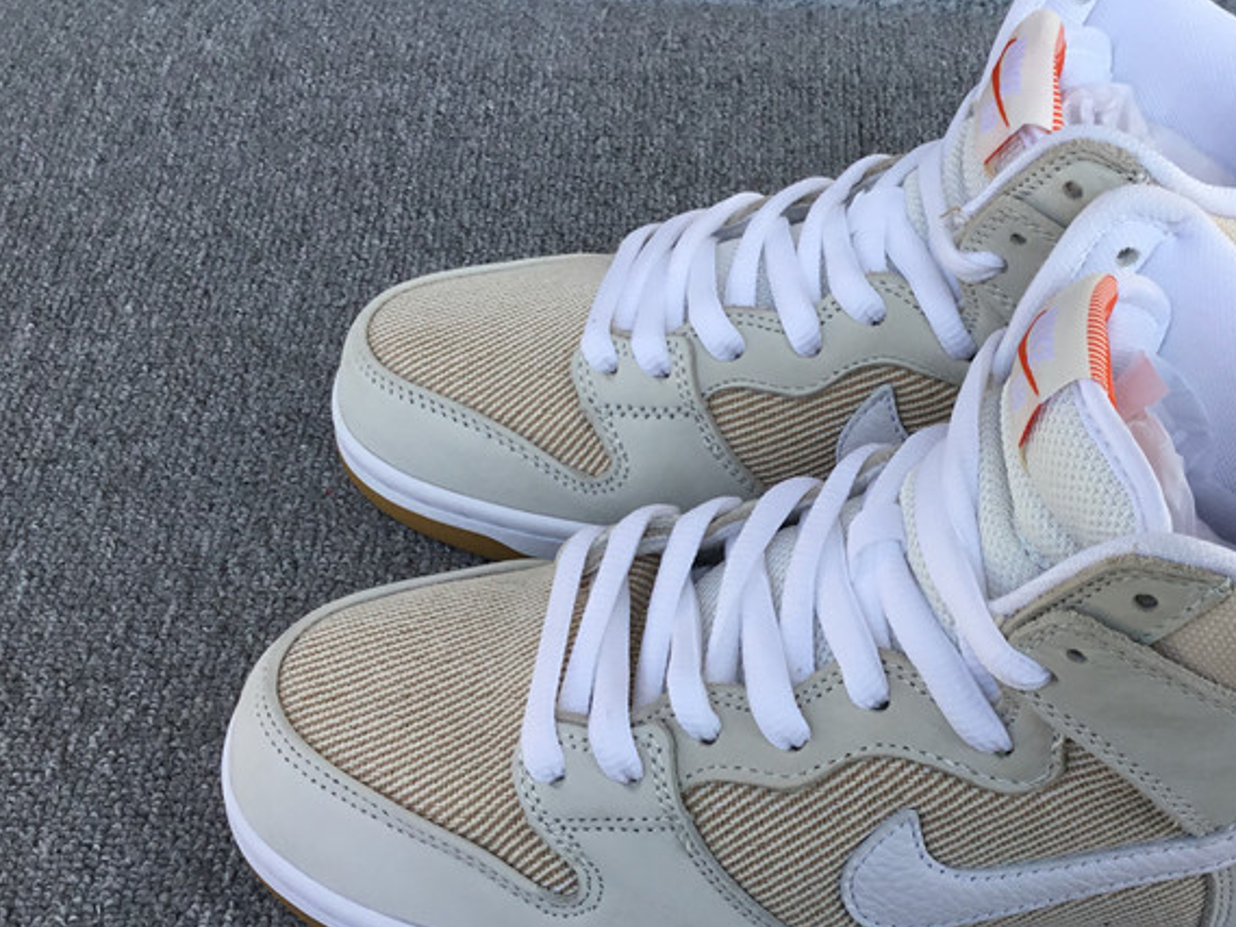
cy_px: 529
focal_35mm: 49
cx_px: 888
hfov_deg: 38.1
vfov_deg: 29.6
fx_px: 1750
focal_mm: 3.3
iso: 25
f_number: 2.4
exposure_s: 1/599
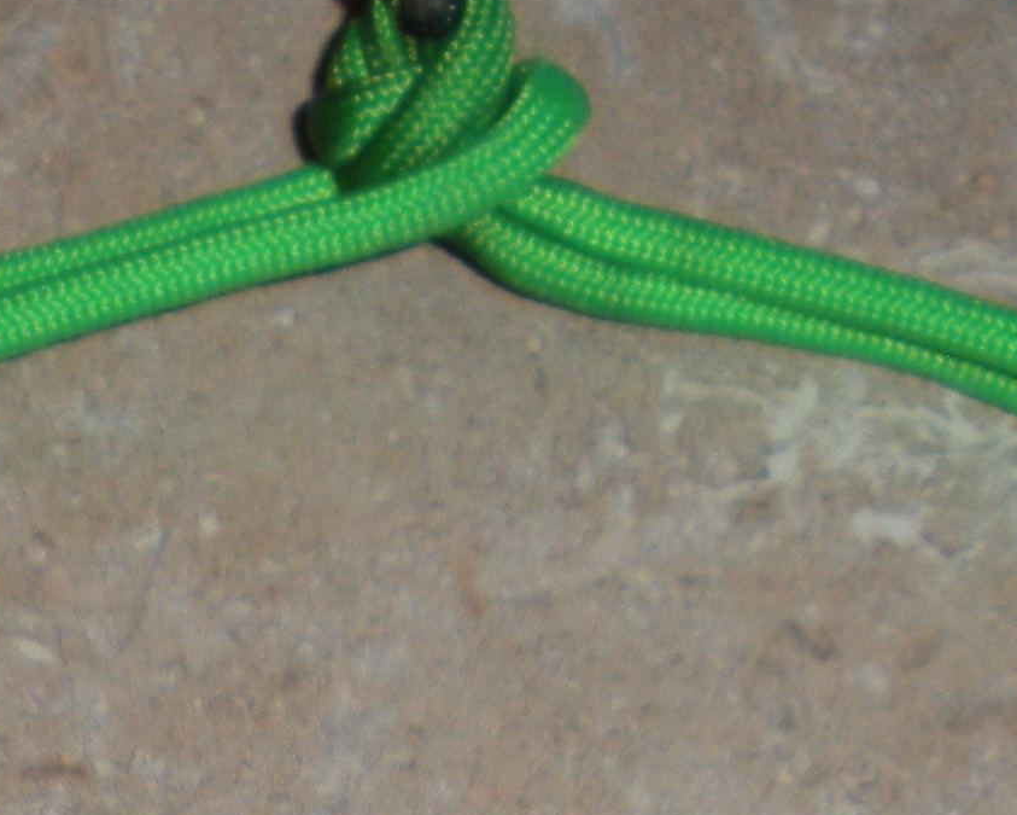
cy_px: 1257
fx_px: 4577
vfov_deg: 9.8
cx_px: 312
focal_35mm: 152
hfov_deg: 12.7
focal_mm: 6.3
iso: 64
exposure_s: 1/60
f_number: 3.5
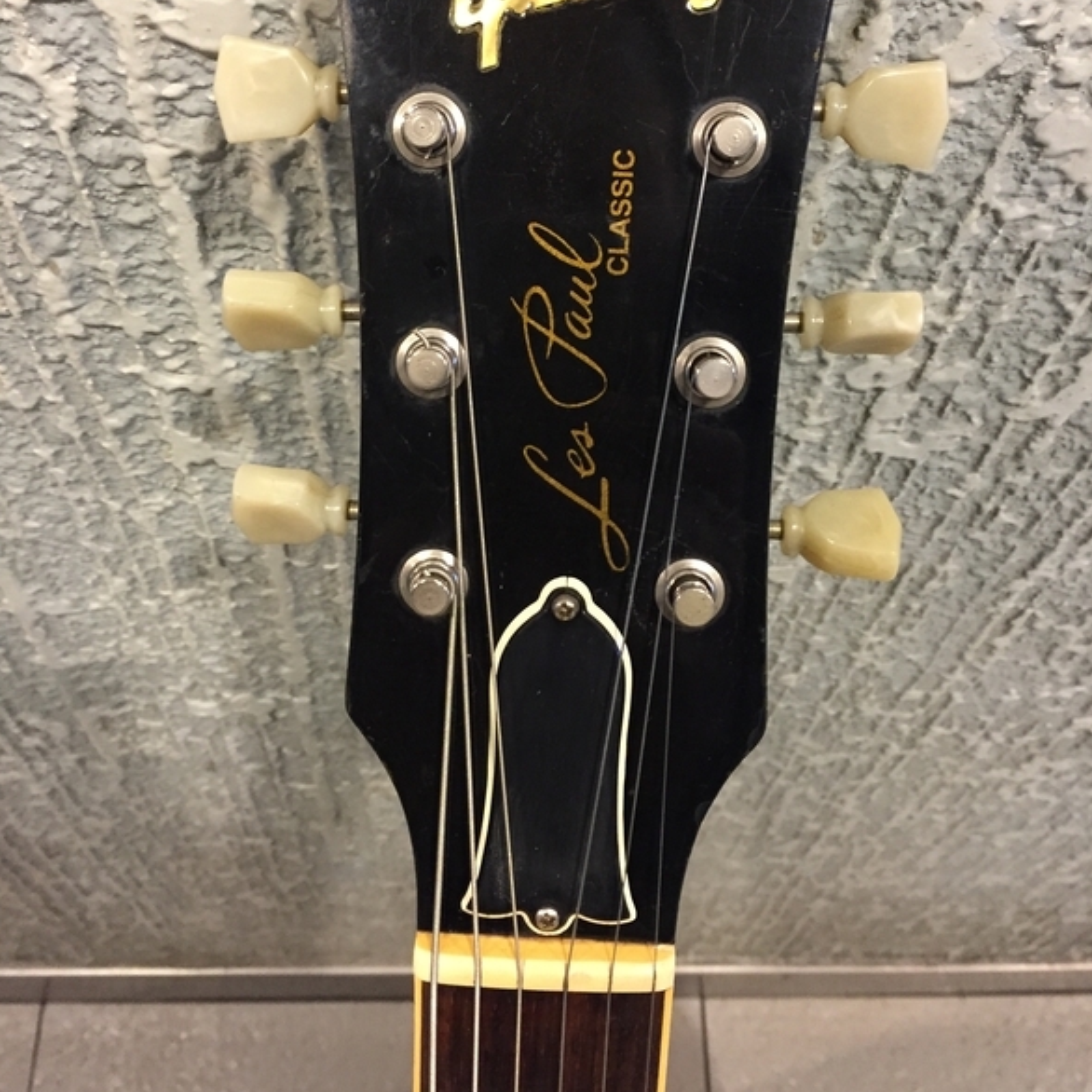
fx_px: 1249
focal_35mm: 35
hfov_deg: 47.2
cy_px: 453
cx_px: 557
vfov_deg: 47.0
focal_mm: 4.15
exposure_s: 1/15
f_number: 2.2
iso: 250
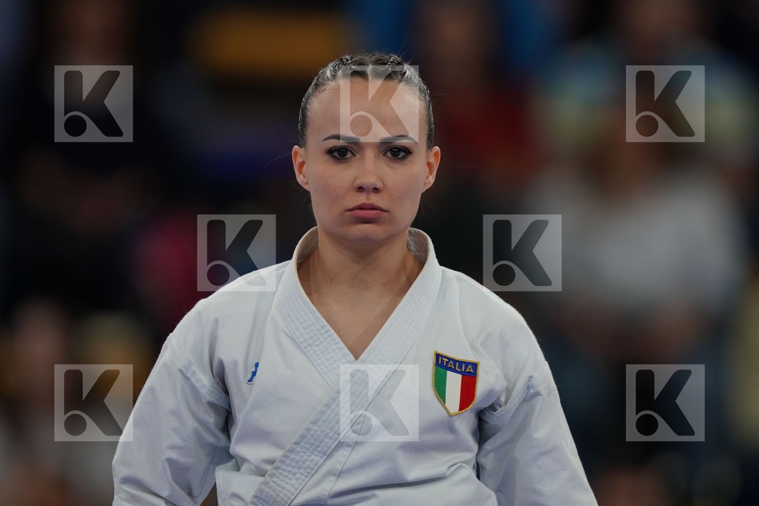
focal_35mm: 600
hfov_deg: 3.4
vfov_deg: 2.3
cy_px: 253
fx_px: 12649
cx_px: 380
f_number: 2.8
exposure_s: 1/500
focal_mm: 400
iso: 640
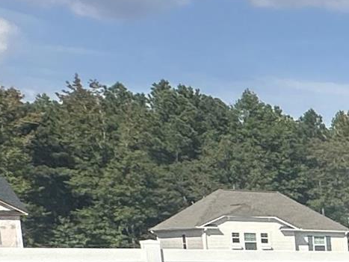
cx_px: 972
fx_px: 928
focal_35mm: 92
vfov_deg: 15.1
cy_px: 372
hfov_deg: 12.5
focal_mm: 2.22
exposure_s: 1/2398
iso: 50
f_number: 2.2
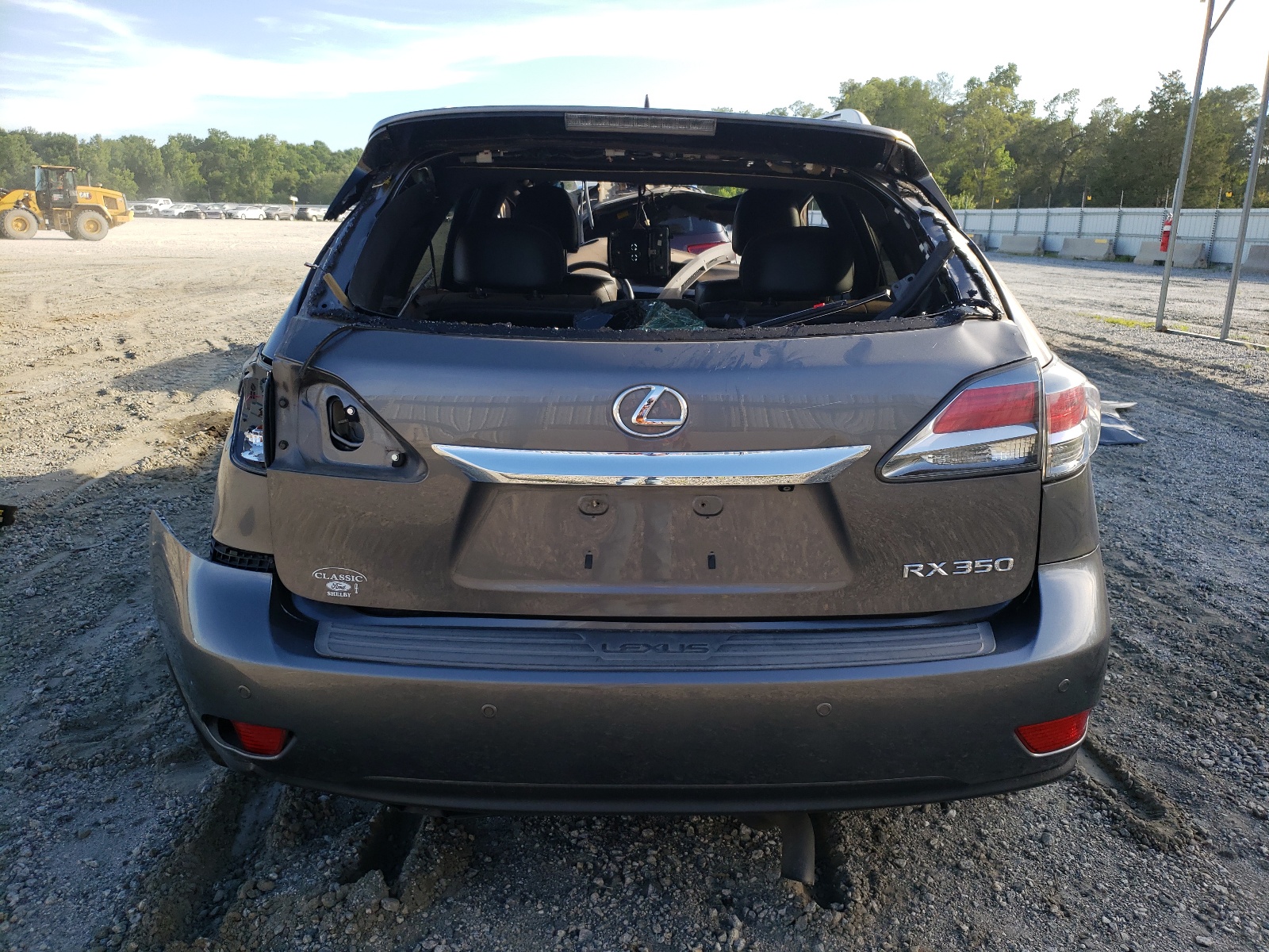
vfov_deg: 53.1
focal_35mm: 26
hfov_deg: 67.3
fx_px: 953
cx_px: 634
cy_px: 476
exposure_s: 1/833
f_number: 1.5
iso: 50
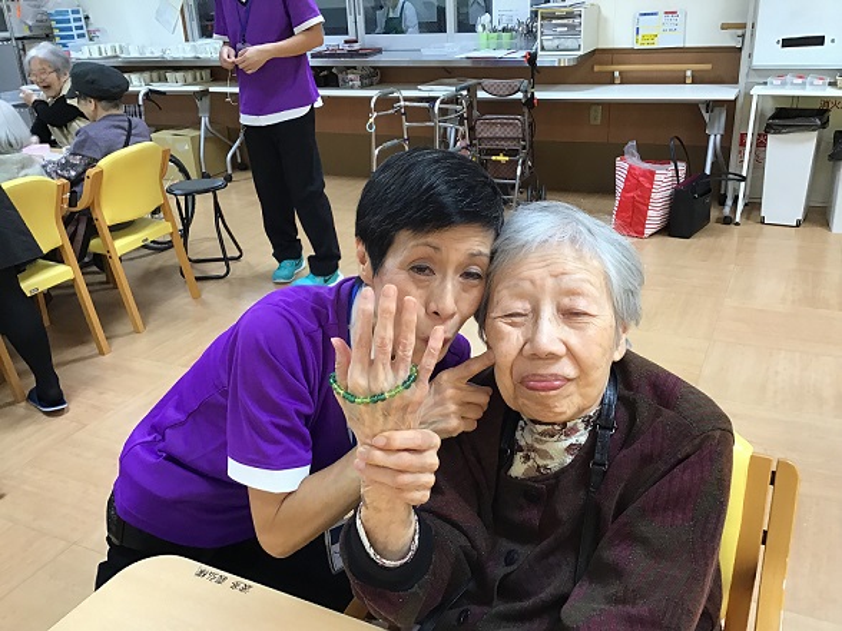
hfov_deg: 58.4
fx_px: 754
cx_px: 421
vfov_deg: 45.4
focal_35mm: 31
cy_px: 316
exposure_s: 1/30
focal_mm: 3.3
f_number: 2.4
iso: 40
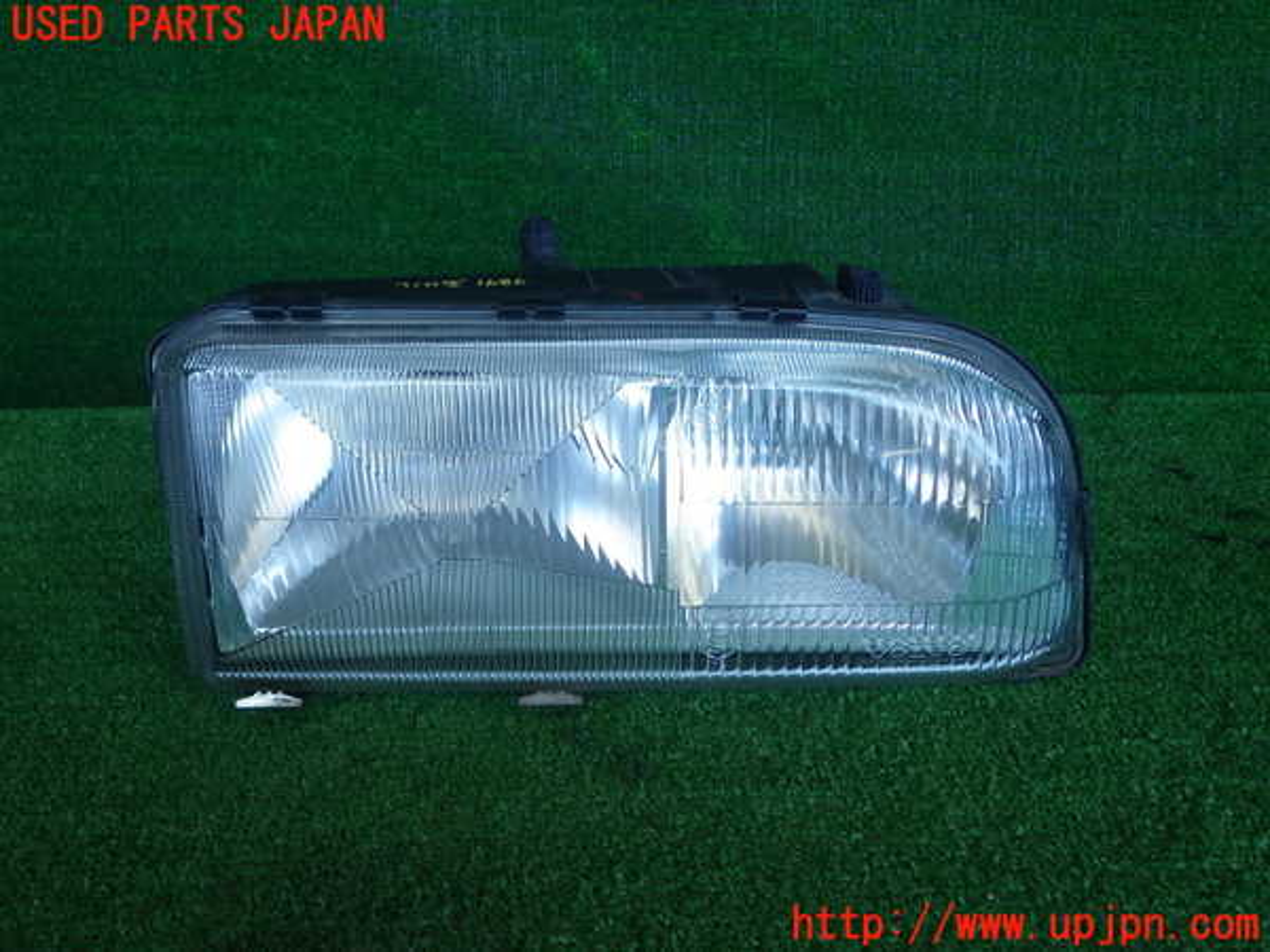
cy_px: 476
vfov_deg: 45.4
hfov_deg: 58.4
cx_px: 635
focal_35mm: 31
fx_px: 1137
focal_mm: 5.5
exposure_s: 1/80
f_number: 3.1
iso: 125
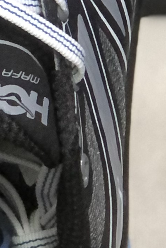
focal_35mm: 338
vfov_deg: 6.1
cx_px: -150
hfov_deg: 4.0
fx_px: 2339
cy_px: -30
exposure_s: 1/30
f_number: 2.8
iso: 250
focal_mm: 6.6
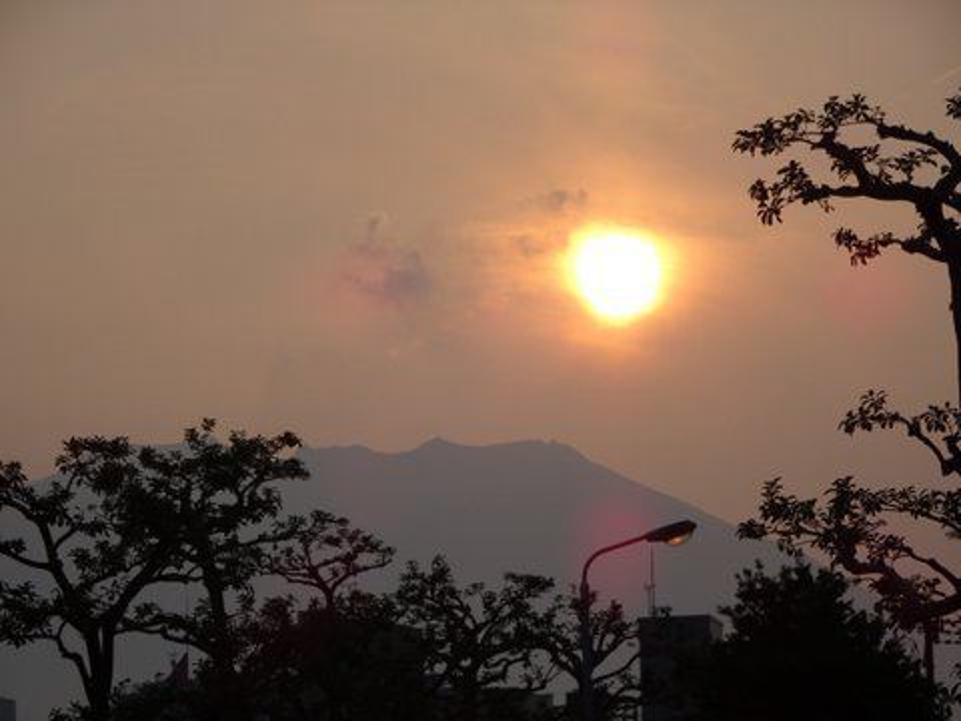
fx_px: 4803
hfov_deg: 11.4
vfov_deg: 8.6
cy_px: 360
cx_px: 480
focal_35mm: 173
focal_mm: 29.57
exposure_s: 1/500
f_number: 5.6
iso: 80
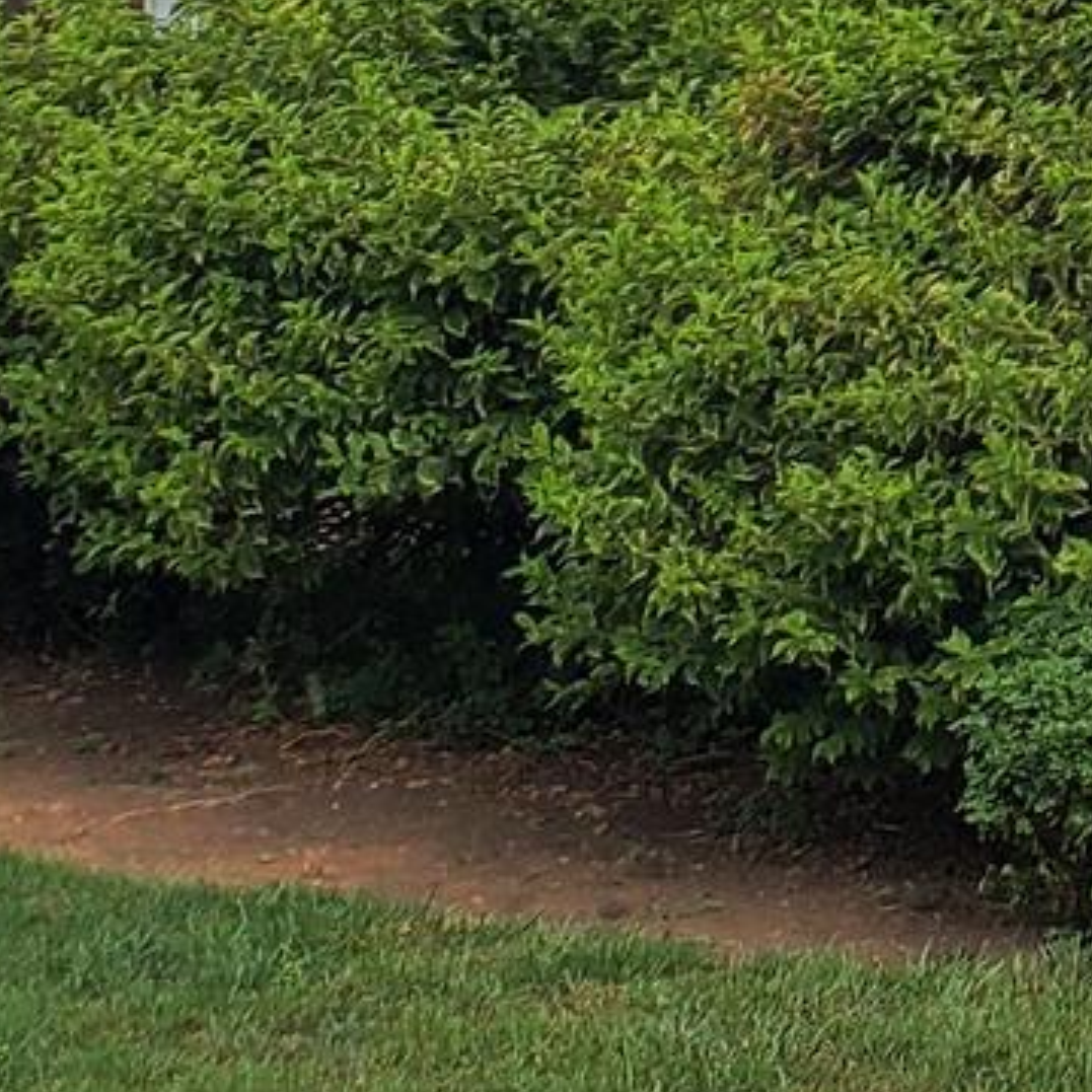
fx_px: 4675
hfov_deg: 12.4
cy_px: -137
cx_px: 1859
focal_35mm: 131
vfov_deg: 13.0
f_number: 2.4
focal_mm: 4.3
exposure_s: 1/662
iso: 50
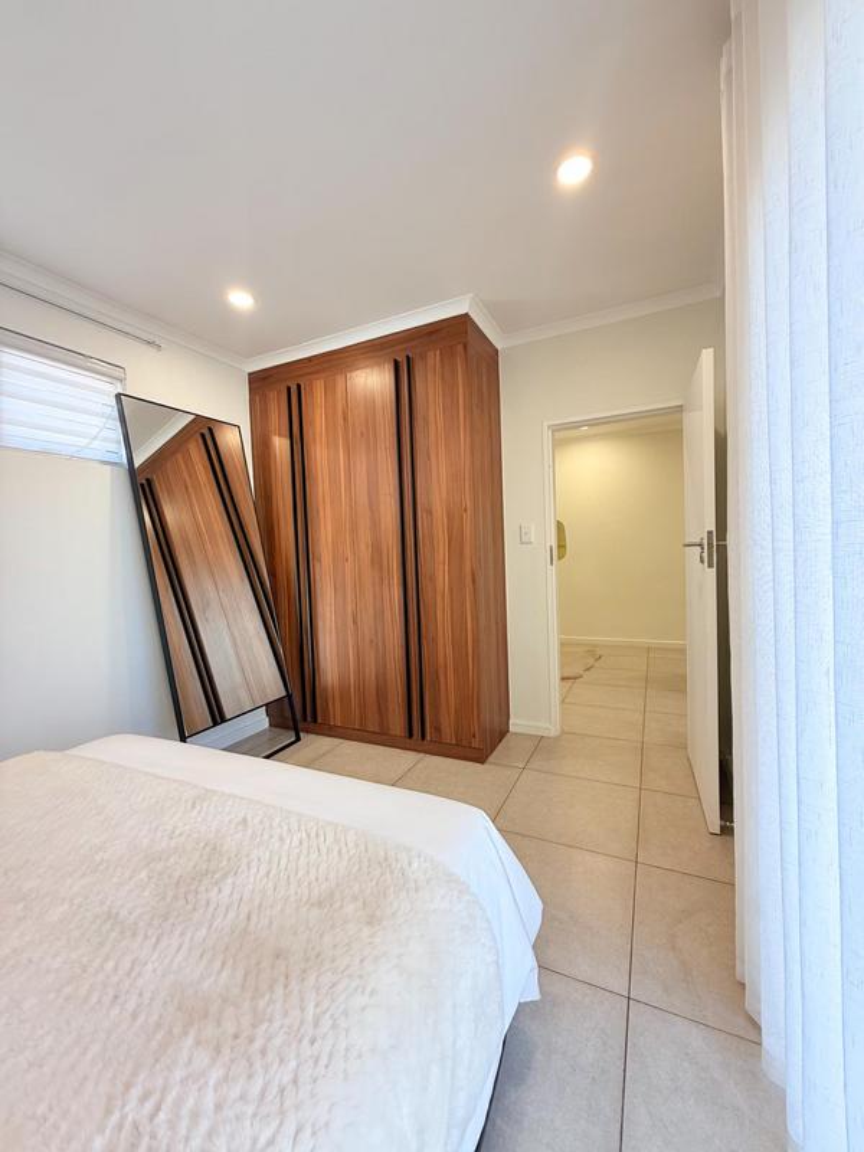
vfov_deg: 102.1
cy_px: 576
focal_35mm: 14
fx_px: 466
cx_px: 432
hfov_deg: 85.7
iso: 100
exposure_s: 1/99
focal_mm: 2.22
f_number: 2.2
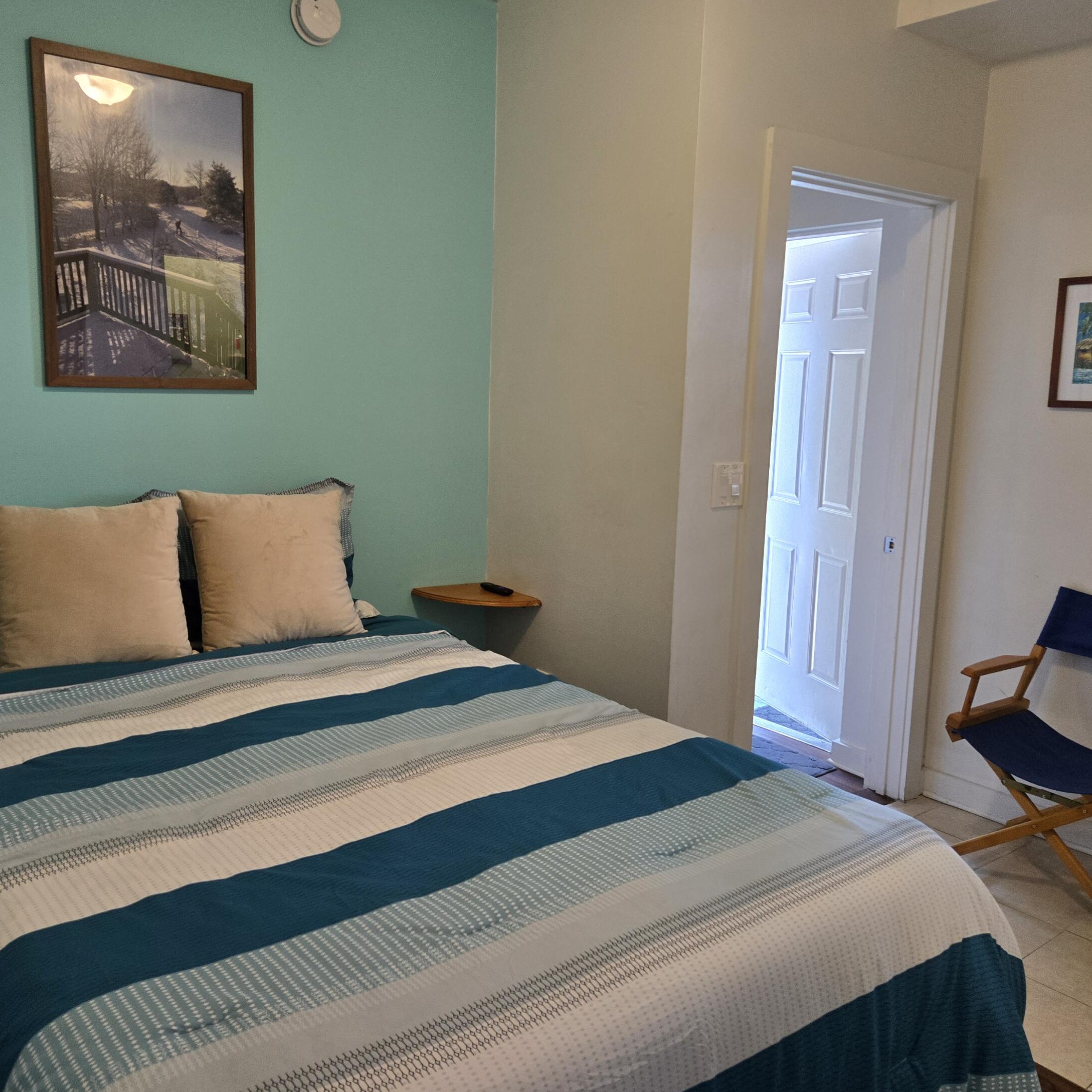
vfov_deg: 57.3
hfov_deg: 57.1
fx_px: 999
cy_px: 536
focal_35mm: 28
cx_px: 470
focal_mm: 5.4
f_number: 1.8
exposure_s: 1/120
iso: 250
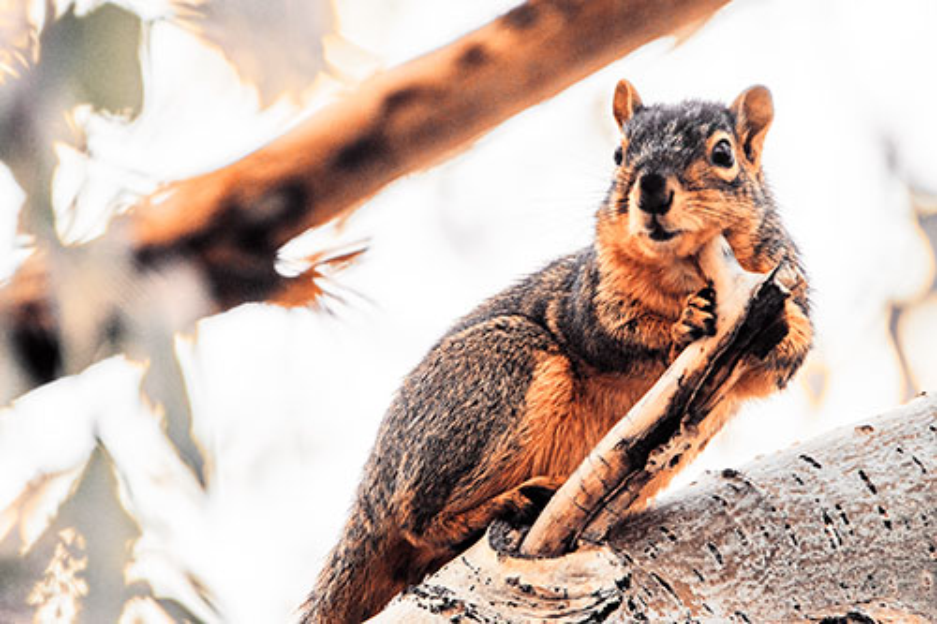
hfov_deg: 1.7
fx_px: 31221
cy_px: 312
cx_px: 468
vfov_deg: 1.1
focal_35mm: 1200
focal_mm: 1200
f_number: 13
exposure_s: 1/1250
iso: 800
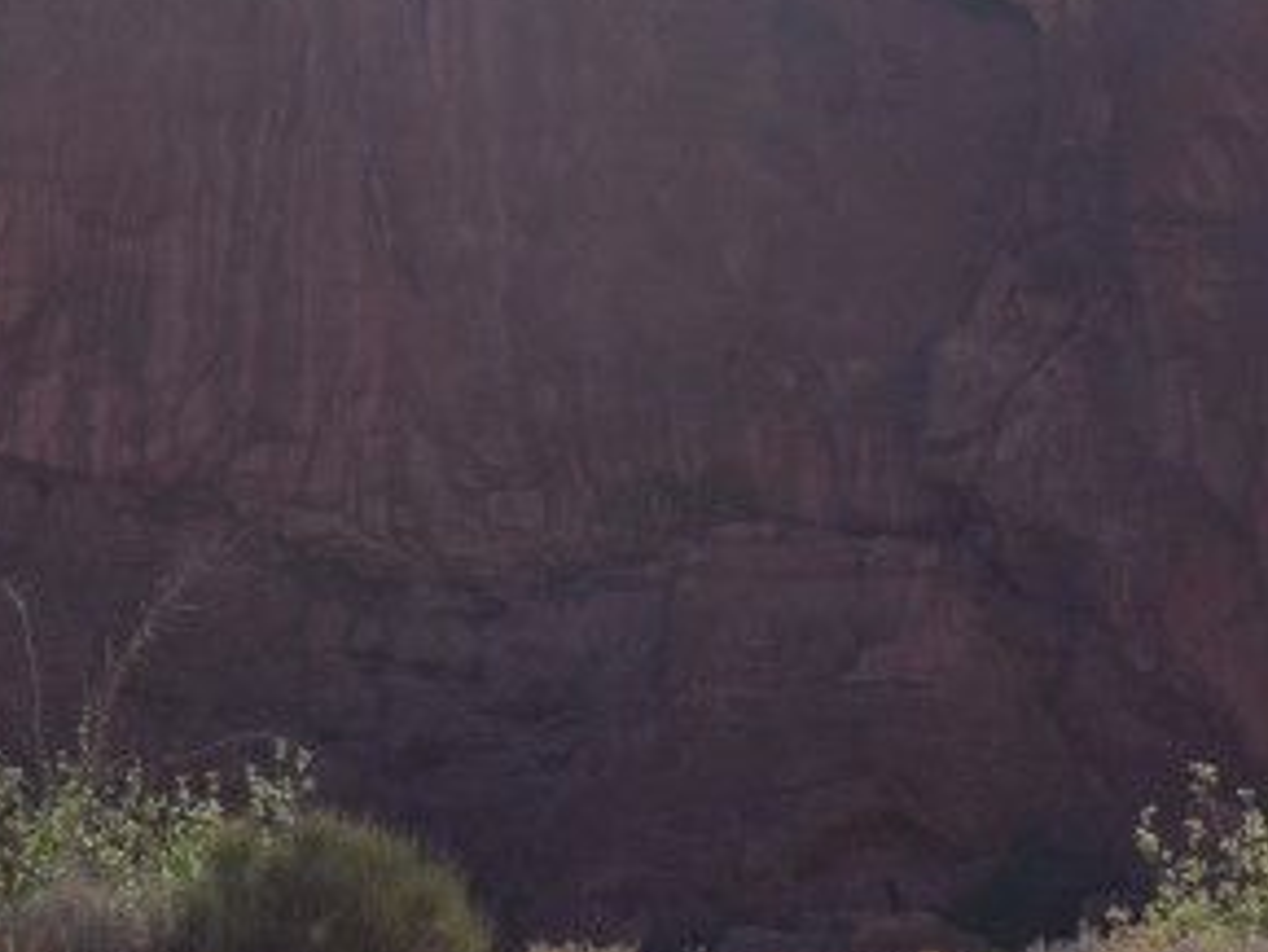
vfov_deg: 8.7
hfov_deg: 11.7
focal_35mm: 168
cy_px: -303
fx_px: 6165
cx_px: 162
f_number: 10
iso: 200
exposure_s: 1/400
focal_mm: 25
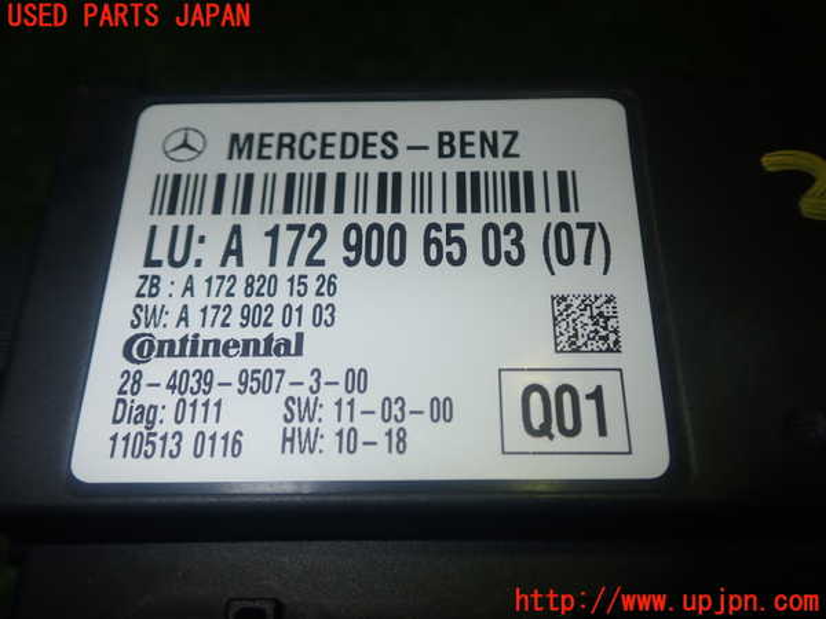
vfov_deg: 39.7
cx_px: 413
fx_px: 859
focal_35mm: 36
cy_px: 310
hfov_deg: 51.4
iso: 200
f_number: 7.1
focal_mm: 6.37
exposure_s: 1/40
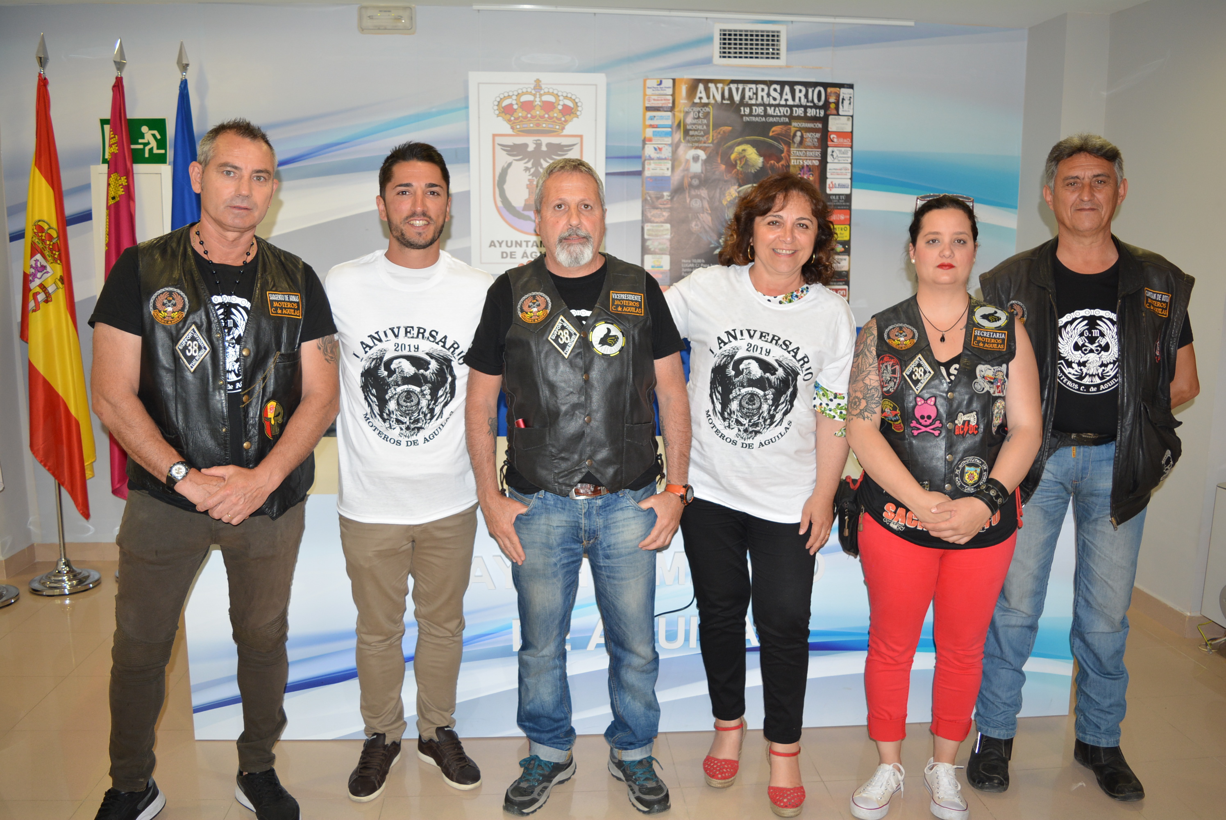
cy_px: 410
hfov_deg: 61.9
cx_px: 613
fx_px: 1022
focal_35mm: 30
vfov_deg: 43.7
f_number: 4
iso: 400
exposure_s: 1/60
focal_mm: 20
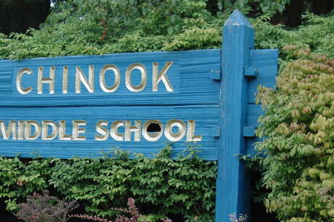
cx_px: 104
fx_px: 852
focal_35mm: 92
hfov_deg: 22.1
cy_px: 161
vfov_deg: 14.8
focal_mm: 35
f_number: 4.8
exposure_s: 1/200
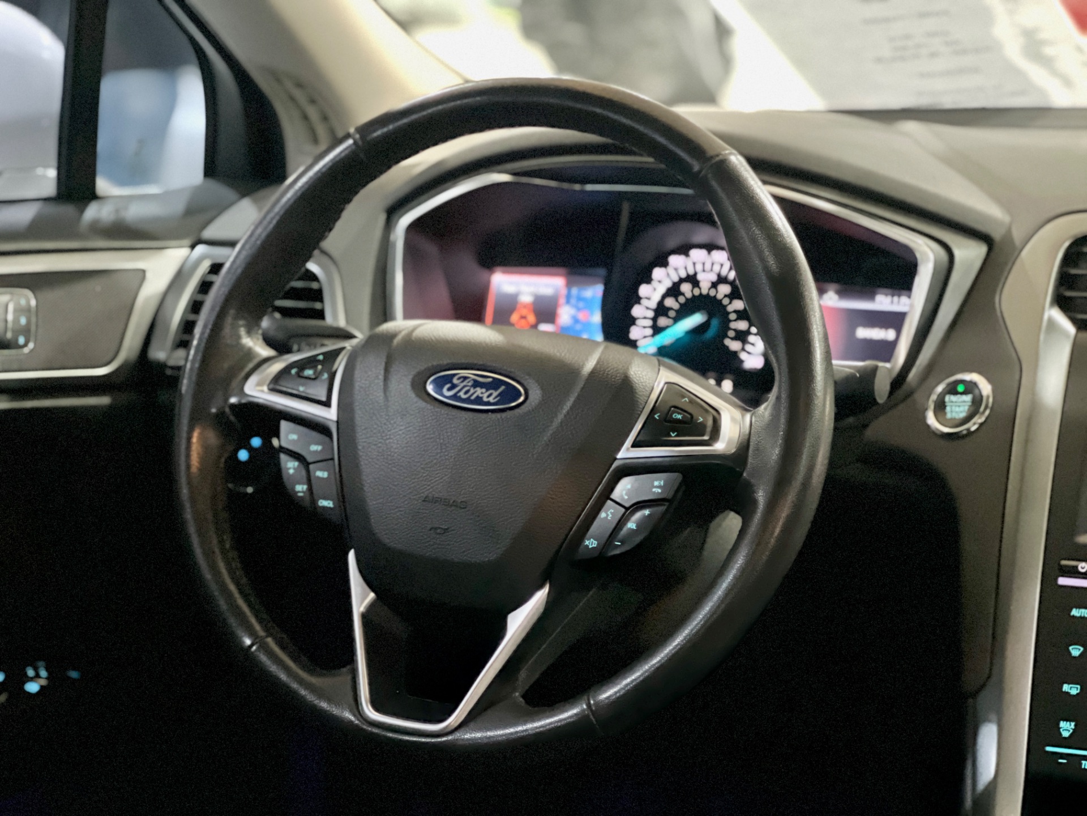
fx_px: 2418
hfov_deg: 25.3
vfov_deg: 19.1
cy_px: 408
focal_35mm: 77
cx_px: 544
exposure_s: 1/15
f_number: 2.8
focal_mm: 9
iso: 2000
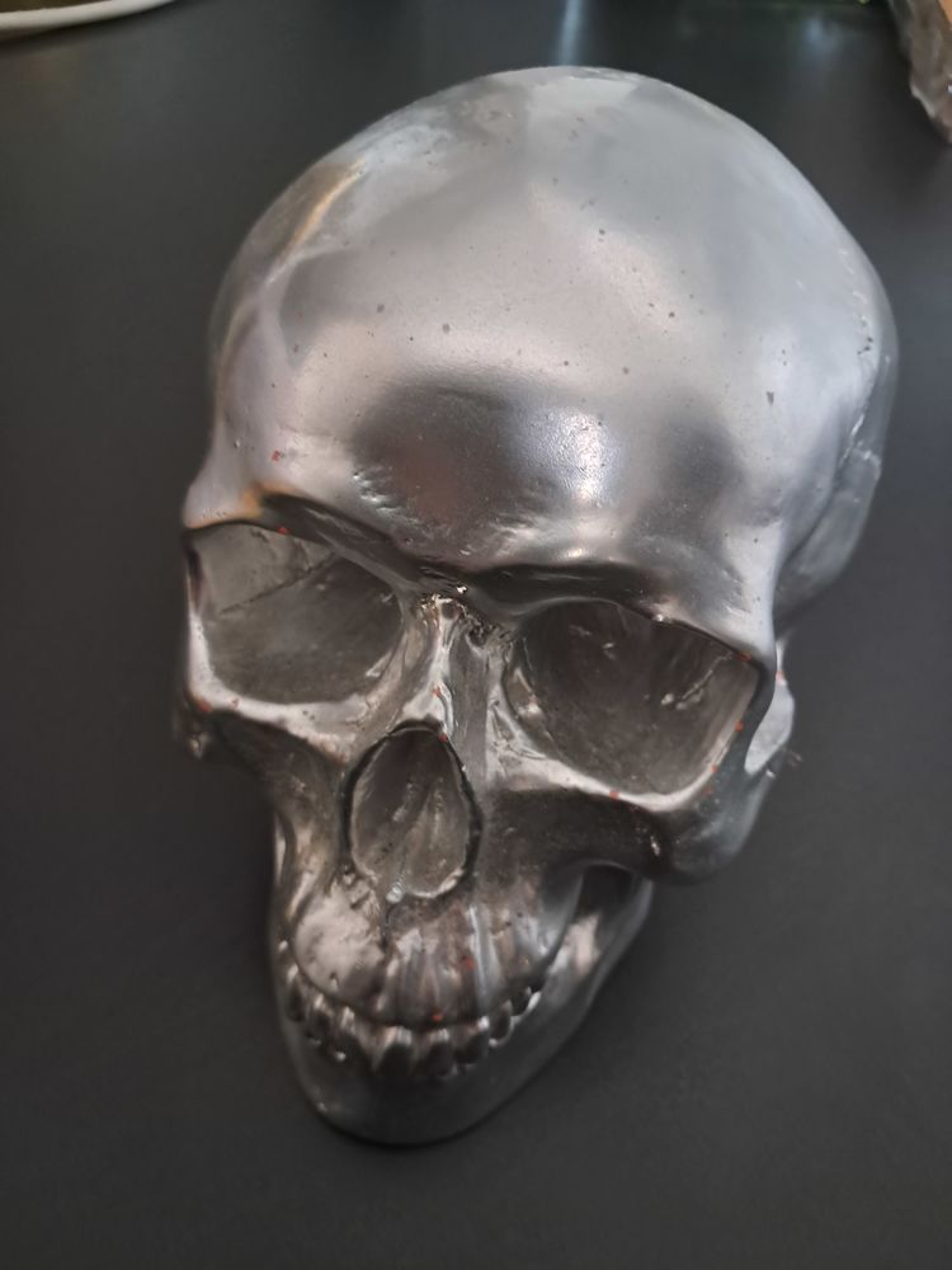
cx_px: 476
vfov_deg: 65.3
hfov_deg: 51.4
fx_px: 990
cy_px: 635
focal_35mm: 27
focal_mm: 4
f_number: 1.8
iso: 800
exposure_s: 1/20
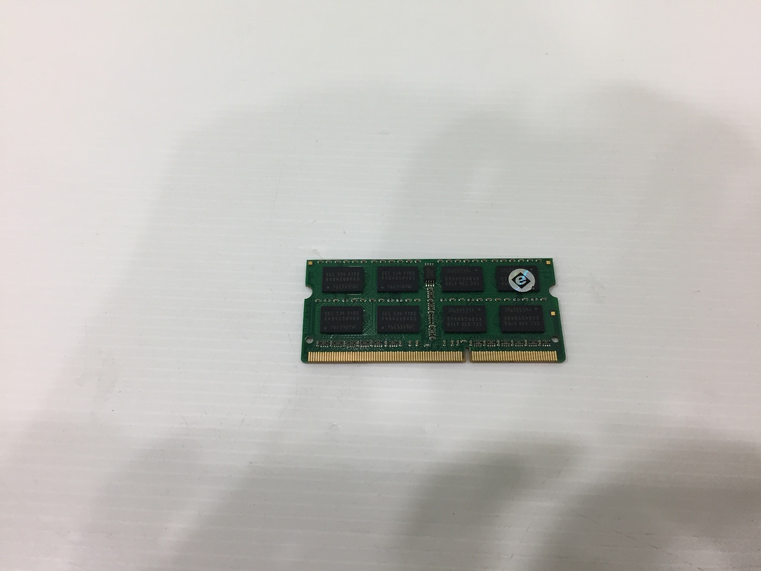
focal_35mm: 29
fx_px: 638
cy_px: 286
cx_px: 380
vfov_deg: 48.2
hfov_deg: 61.7
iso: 50
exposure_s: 1/33
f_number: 2.2
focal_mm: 4.15
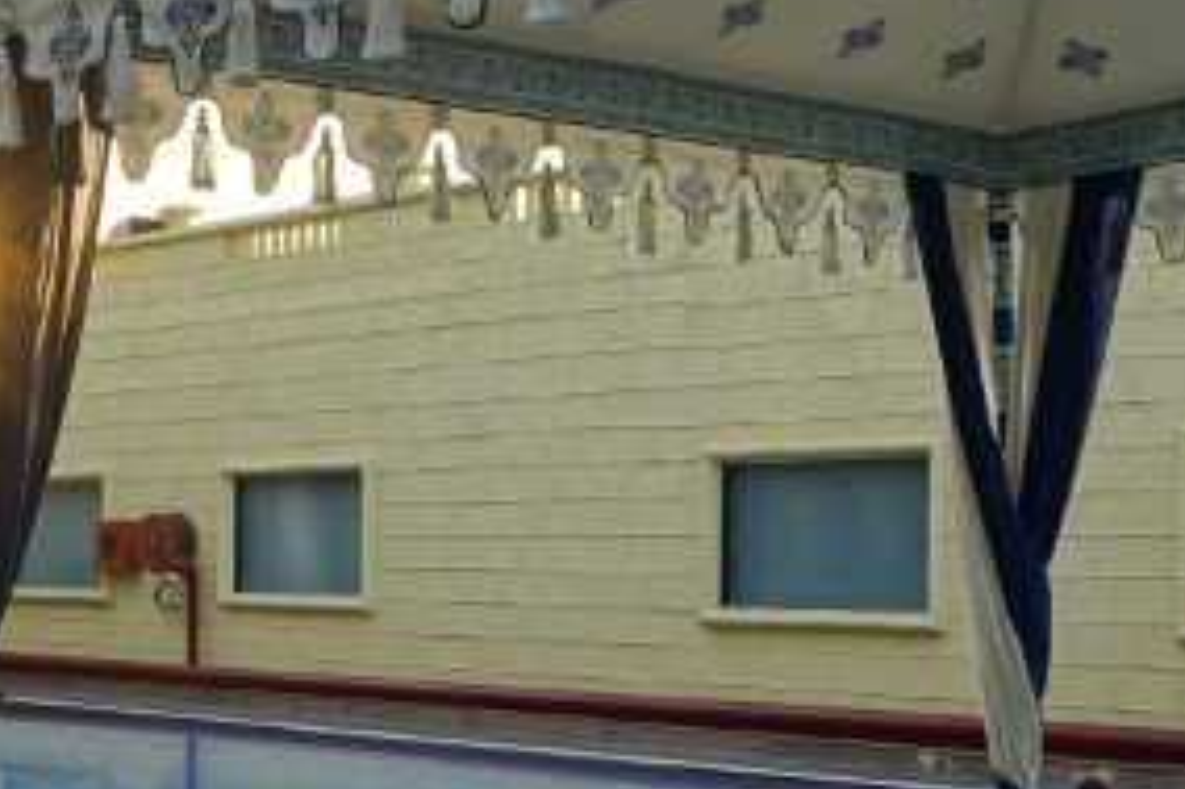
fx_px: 2665
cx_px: 134
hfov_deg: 24.4
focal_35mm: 81
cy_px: 616
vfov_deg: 16.7
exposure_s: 1/60
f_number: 5
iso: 100
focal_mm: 23
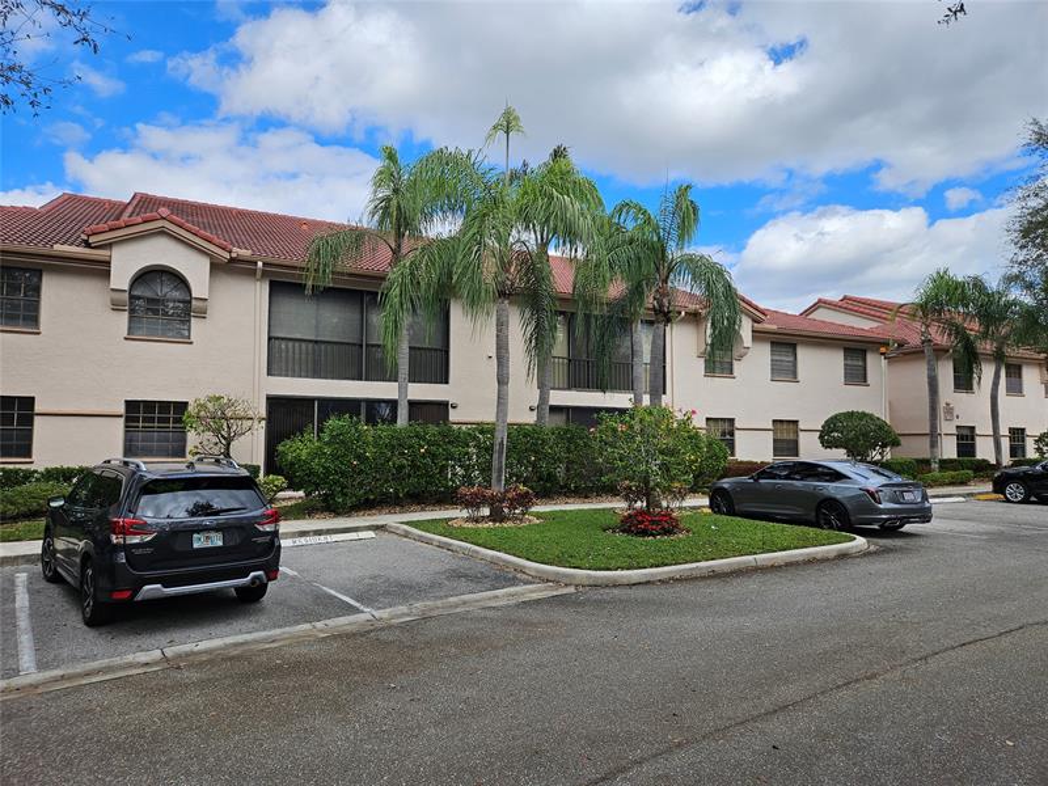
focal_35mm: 23
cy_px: 393
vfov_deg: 58.9
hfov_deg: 73.9
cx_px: 524
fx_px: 696
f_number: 1.8
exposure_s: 1/1538
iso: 25
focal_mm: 5.4
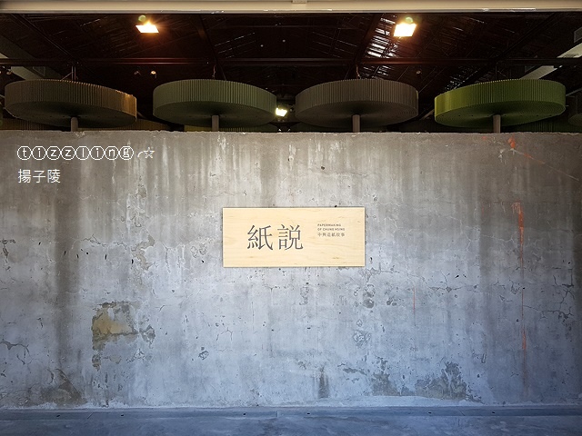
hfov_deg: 67.3
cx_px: 291
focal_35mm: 26
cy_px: 218
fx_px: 437
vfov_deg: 53.1
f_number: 1.7
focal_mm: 4.2
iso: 50
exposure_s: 1/189
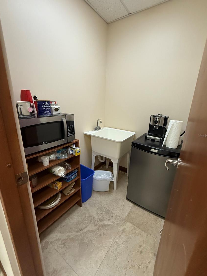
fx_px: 120
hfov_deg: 81.7
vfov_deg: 98.2
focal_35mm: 15
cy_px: 136
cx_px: 106
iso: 320
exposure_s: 1/120
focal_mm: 2.22
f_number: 2.2
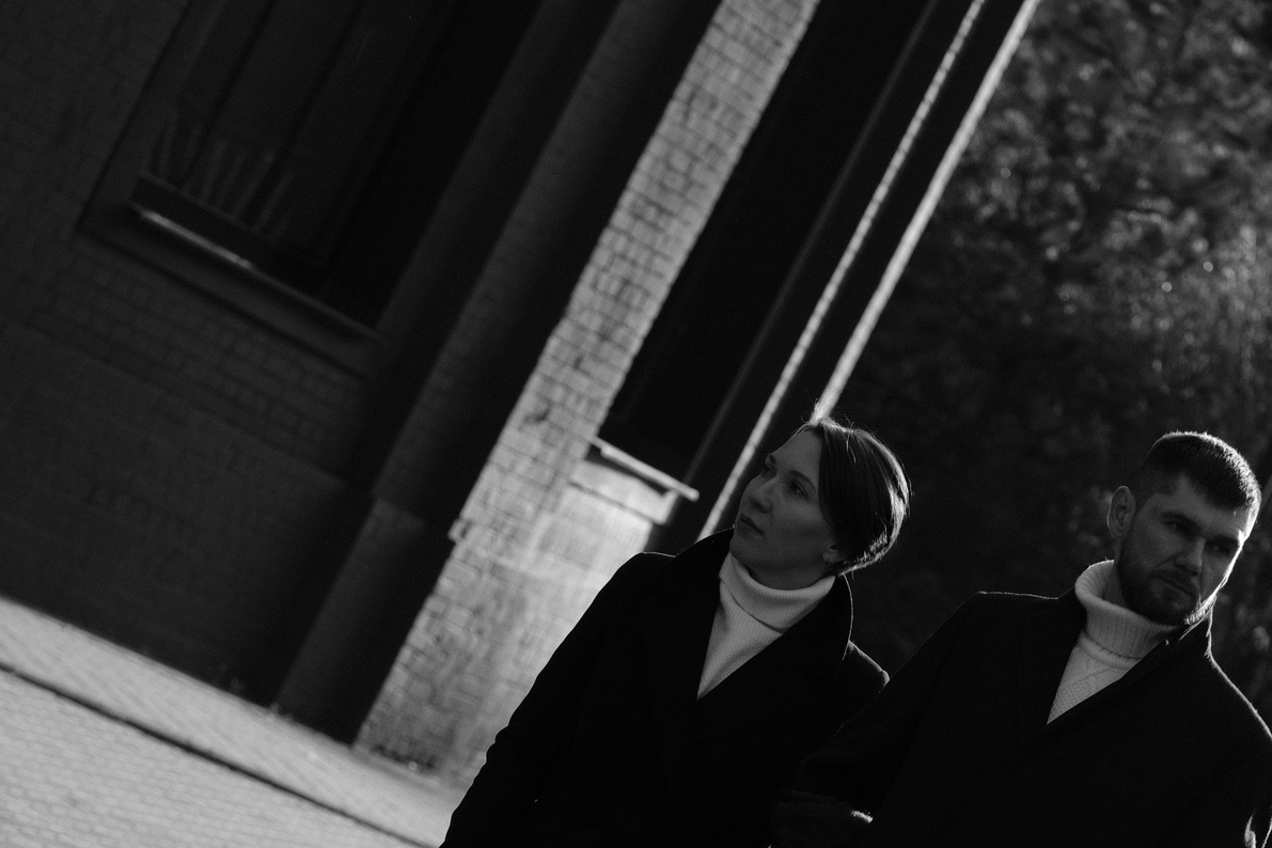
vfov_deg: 5.6
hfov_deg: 8.5
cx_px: 863
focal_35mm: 243
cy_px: 908
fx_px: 8585
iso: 200
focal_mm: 75
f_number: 4
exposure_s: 1/400
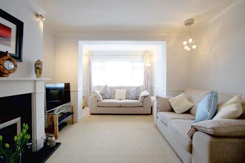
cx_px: 122
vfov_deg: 77.3
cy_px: 82
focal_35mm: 15
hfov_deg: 100.4
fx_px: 102
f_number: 4
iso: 160
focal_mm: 10
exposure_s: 1/60
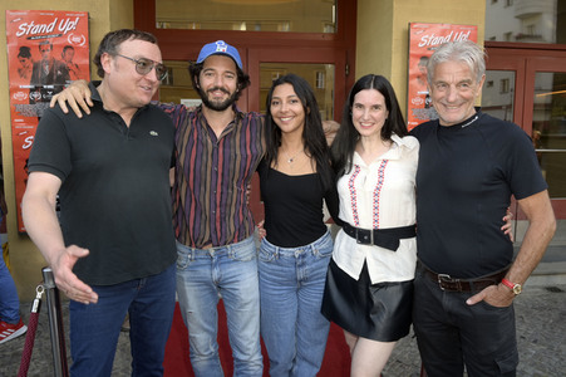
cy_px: 188
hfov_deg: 67.4
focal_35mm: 27
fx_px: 424
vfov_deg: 47.9
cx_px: 283
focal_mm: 27
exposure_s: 1/200
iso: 640
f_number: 6.3
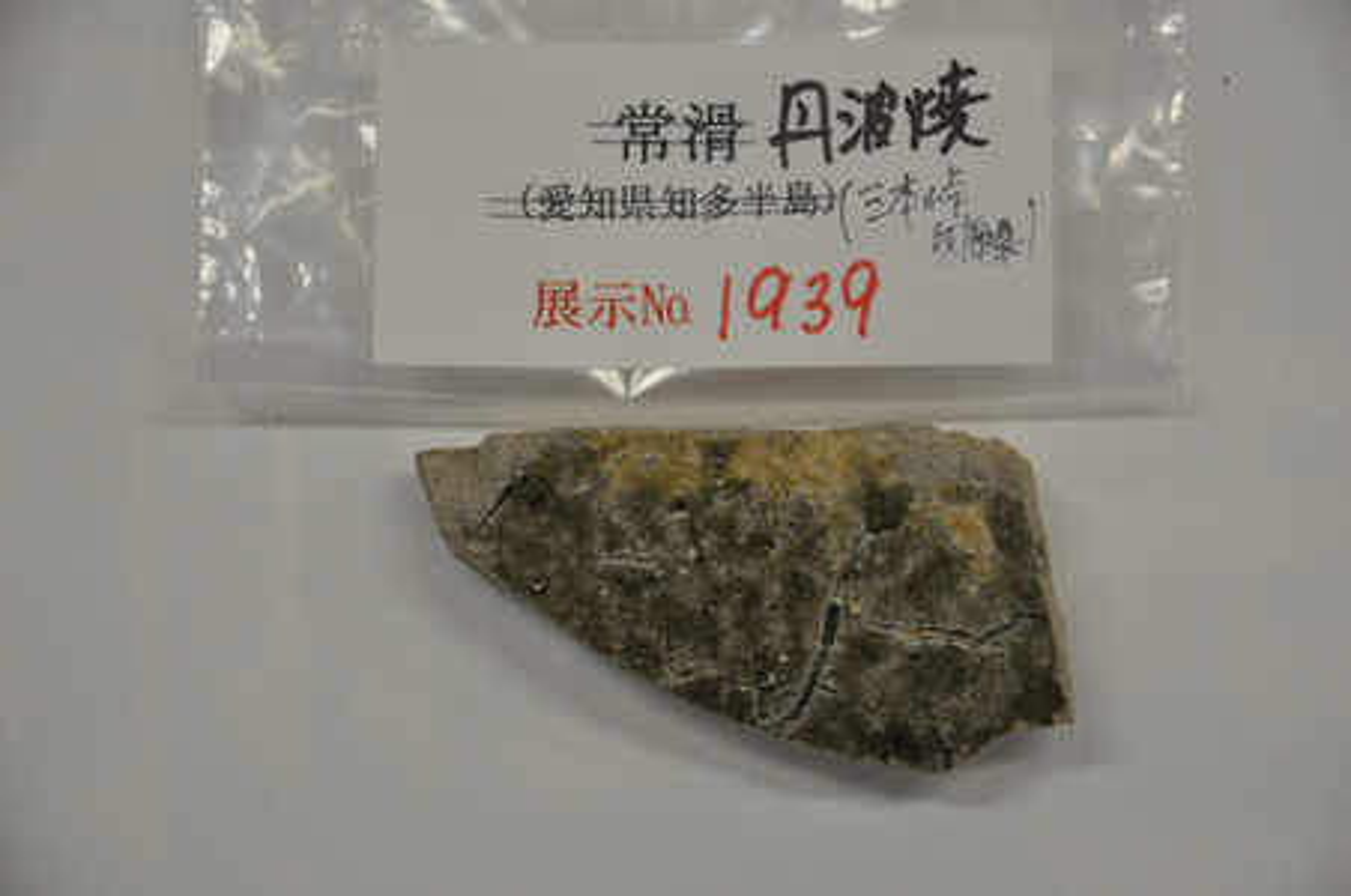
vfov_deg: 10.7
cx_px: 676
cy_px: 448
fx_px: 4778
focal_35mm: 128
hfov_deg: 16.1
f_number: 5.6
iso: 800
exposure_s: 1/125
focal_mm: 85
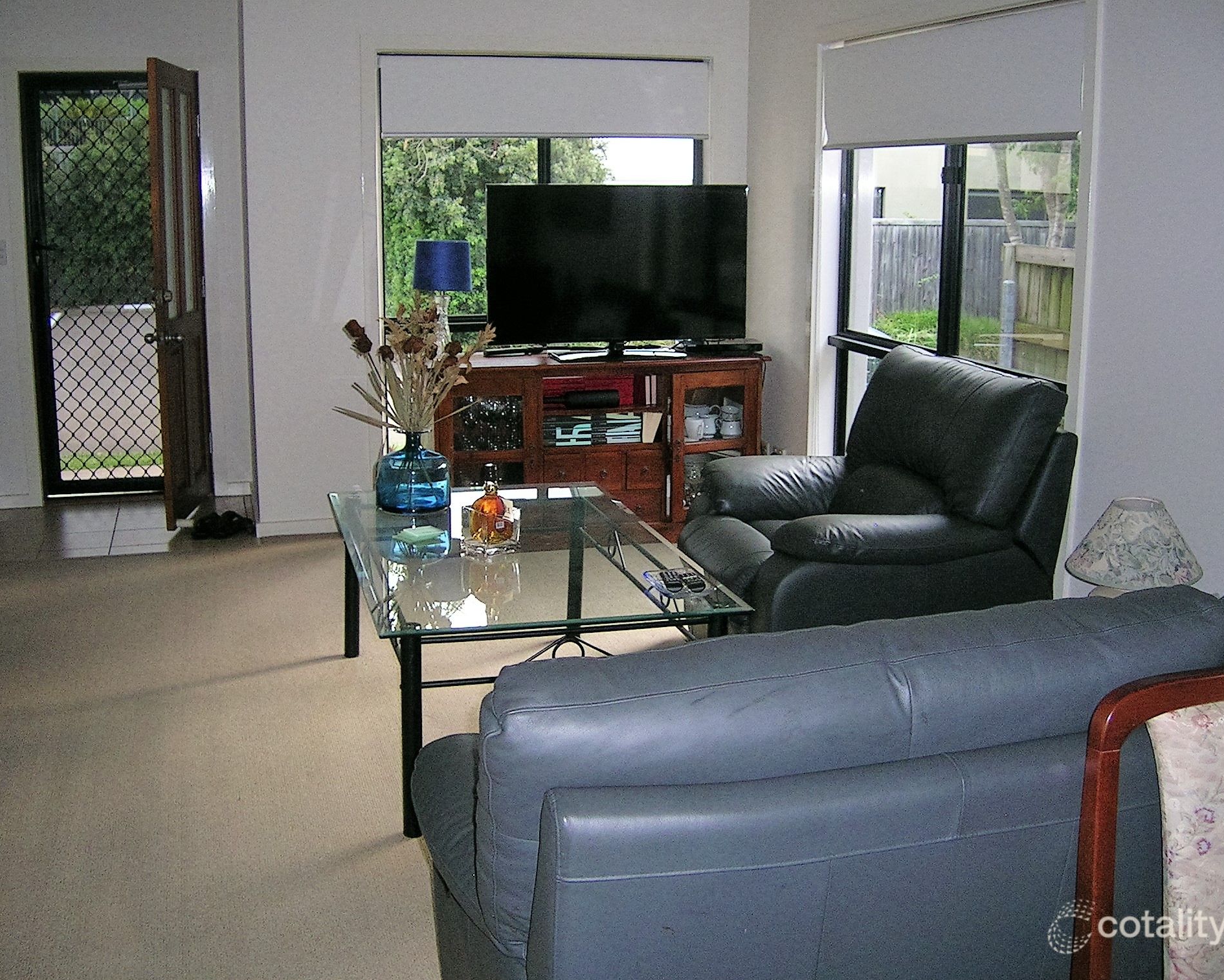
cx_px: 610
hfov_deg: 49.1
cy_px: 486
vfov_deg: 40.1
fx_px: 1340
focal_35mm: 37
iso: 111
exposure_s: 1/60.1
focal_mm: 5.4
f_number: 2.8
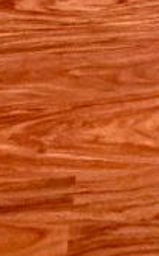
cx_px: 268
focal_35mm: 131
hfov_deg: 9.6
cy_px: -544
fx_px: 910
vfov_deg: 10.4
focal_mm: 2.22
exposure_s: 1/60
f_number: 2.2
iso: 1000
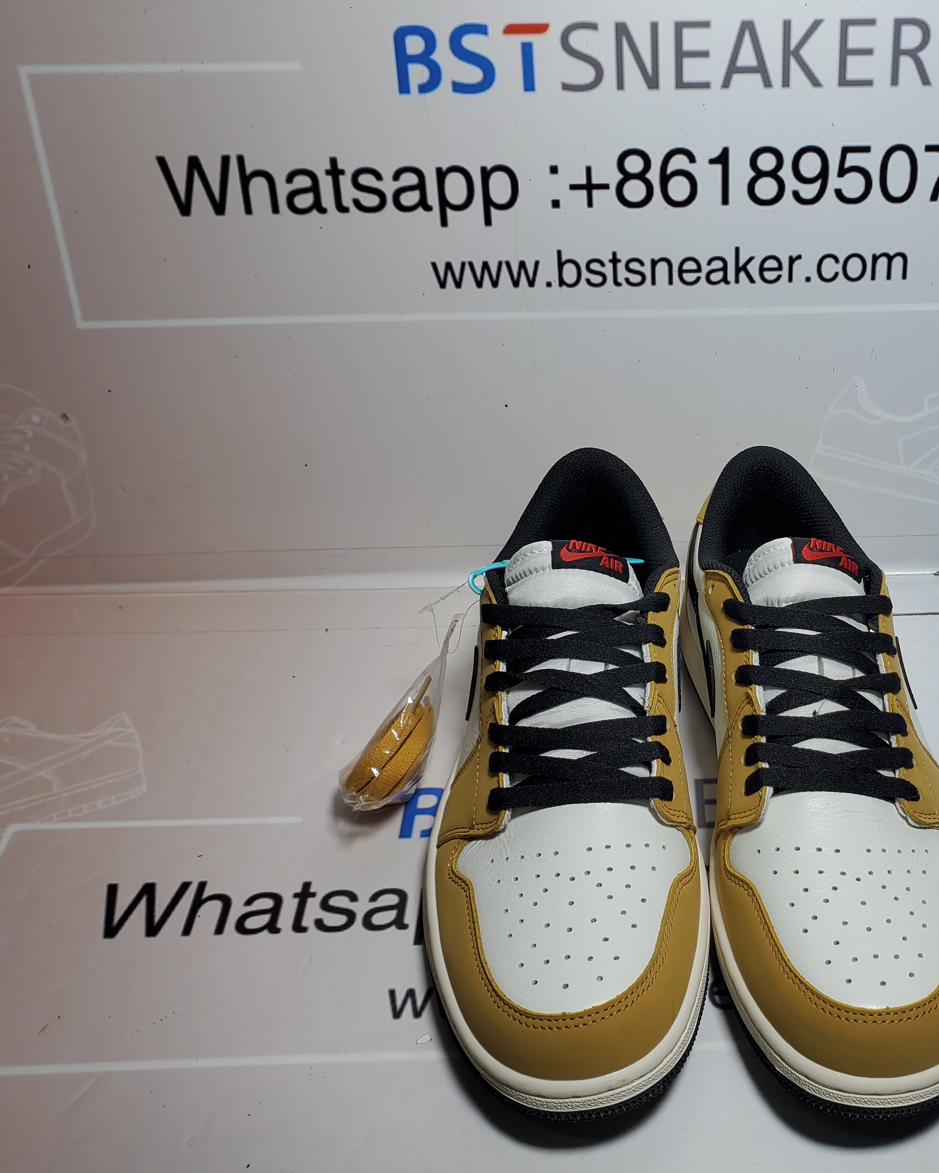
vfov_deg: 52.8
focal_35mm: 34
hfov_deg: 42.4
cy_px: 584
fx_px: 1181
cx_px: 666
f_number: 2.4
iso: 50
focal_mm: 4.3
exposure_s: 1/328
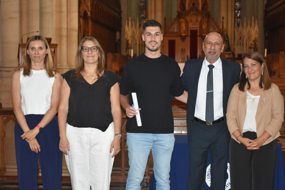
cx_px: 142
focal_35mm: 72
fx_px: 570
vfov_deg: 18.9
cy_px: 95
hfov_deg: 28.1
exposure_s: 1/60
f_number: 5.6
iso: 1600
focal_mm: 48
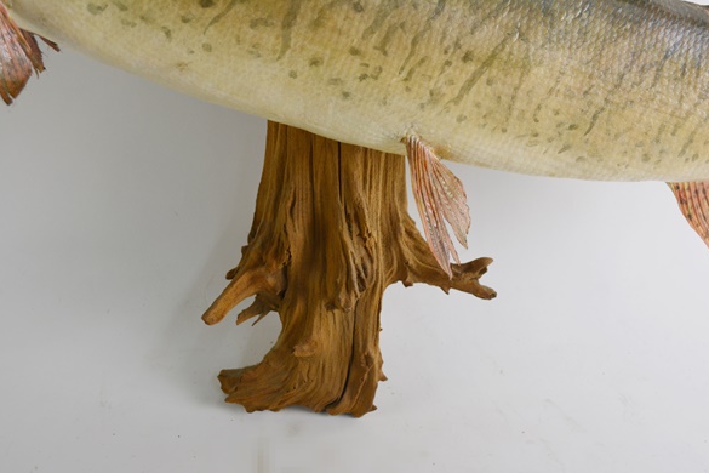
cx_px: 359
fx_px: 788
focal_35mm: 40
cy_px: 240
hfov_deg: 48.5
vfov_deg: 33.4
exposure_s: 1/125
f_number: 5.6
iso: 400
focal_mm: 26
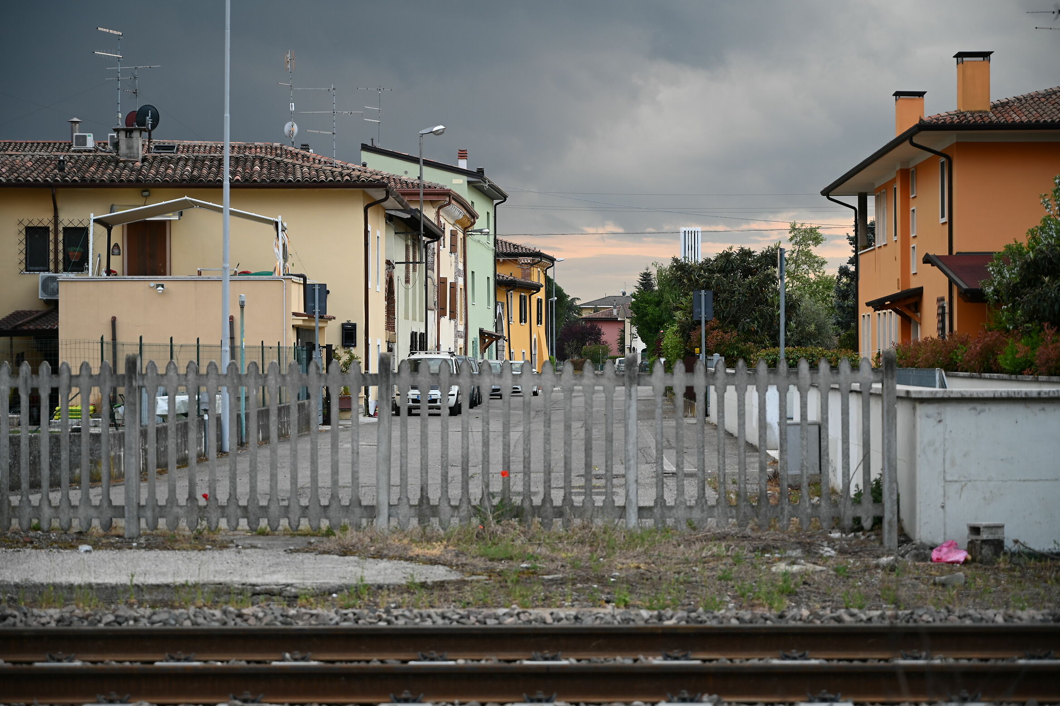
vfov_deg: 18.9
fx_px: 2119
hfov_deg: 28.1
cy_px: 346
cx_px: 523
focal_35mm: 72
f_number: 4
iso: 200
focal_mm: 70
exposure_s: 1/60
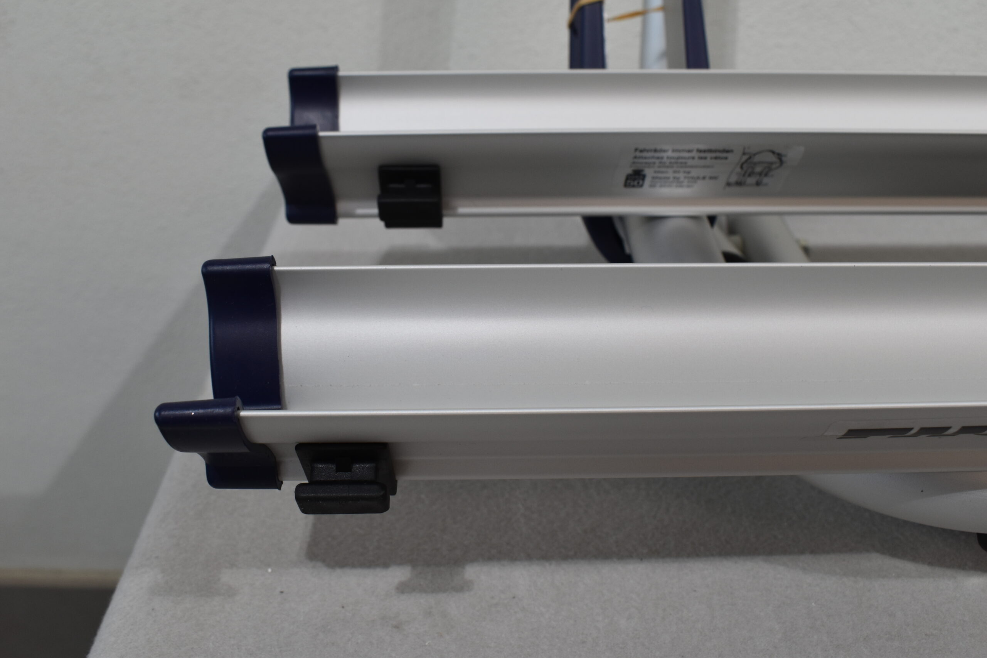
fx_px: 987
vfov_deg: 36.9
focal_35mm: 36
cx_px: 494
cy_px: 329
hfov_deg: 53.1
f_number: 8
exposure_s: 1/60
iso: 400
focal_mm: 24
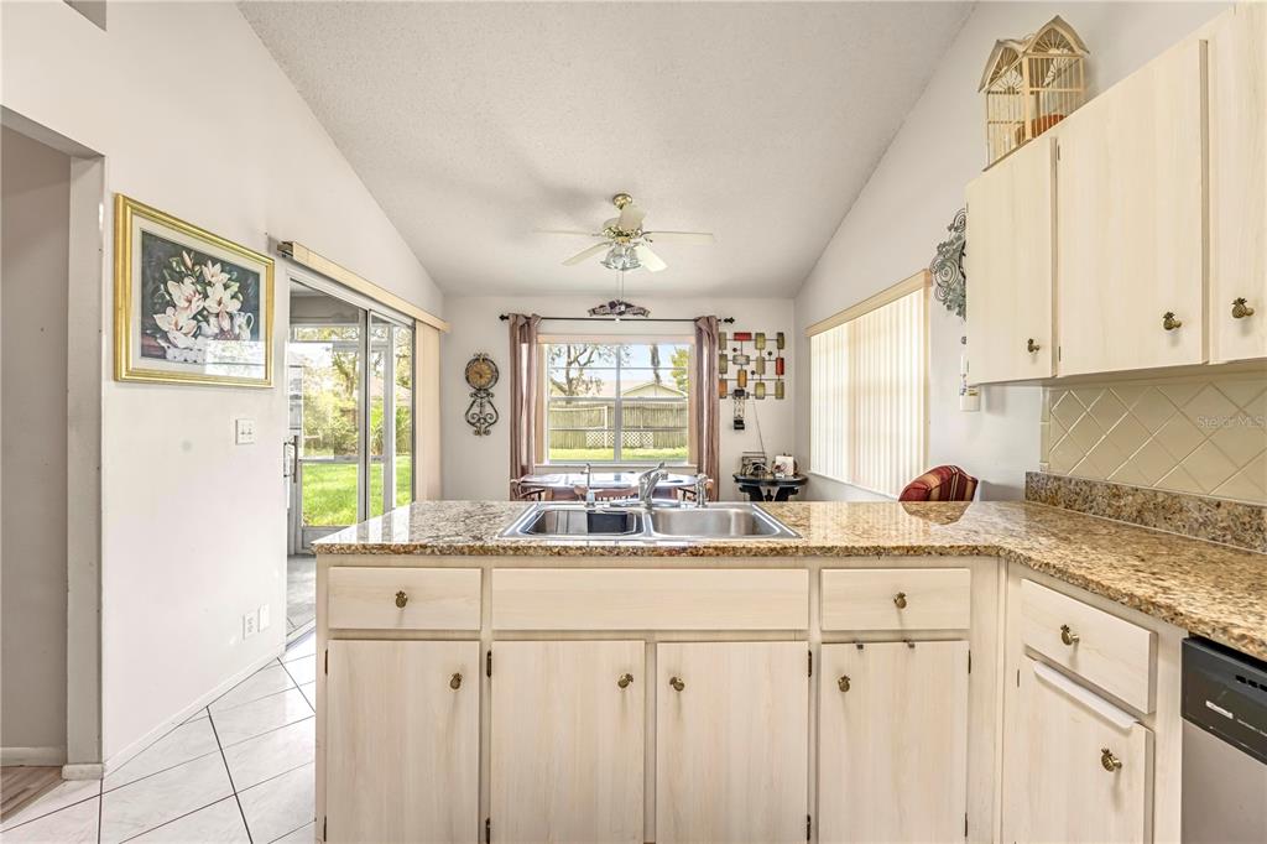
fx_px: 493
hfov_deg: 104.3
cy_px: 422
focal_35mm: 14
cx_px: 634
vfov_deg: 81.2
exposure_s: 1/5
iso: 200
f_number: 9
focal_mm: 14
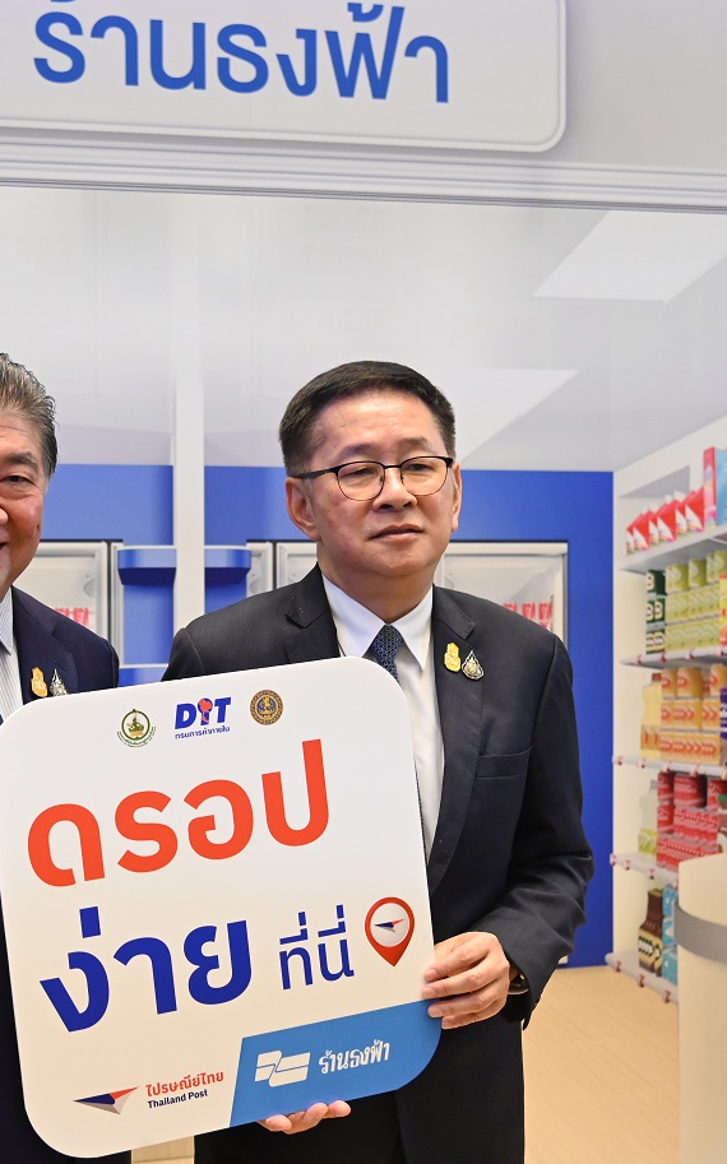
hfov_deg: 23.5
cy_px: 597
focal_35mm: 54
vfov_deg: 37.5
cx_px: 122
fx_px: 1713
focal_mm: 32
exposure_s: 1/320
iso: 4000
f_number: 4
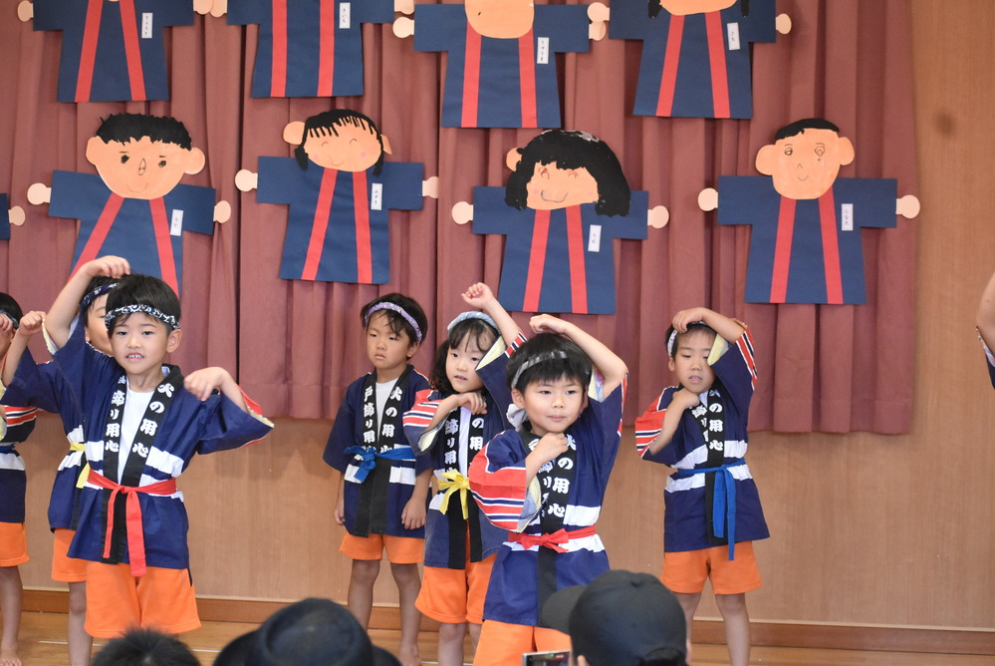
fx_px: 2905
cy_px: 333
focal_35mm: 105
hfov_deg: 19.4
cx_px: 498
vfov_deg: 13.1
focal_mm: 70
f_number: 4.5
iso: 4000
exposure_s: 1/250
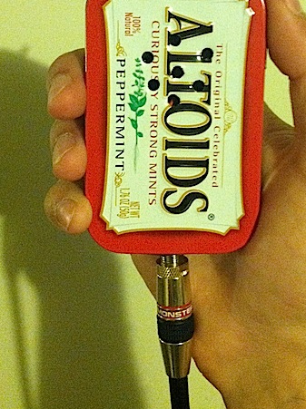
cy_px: 113
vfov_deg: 36.2
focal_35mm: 52
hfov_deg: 27.9
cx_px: 176
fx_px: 614
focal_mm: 3.85
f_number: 2.8
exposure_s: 1/15
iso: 800
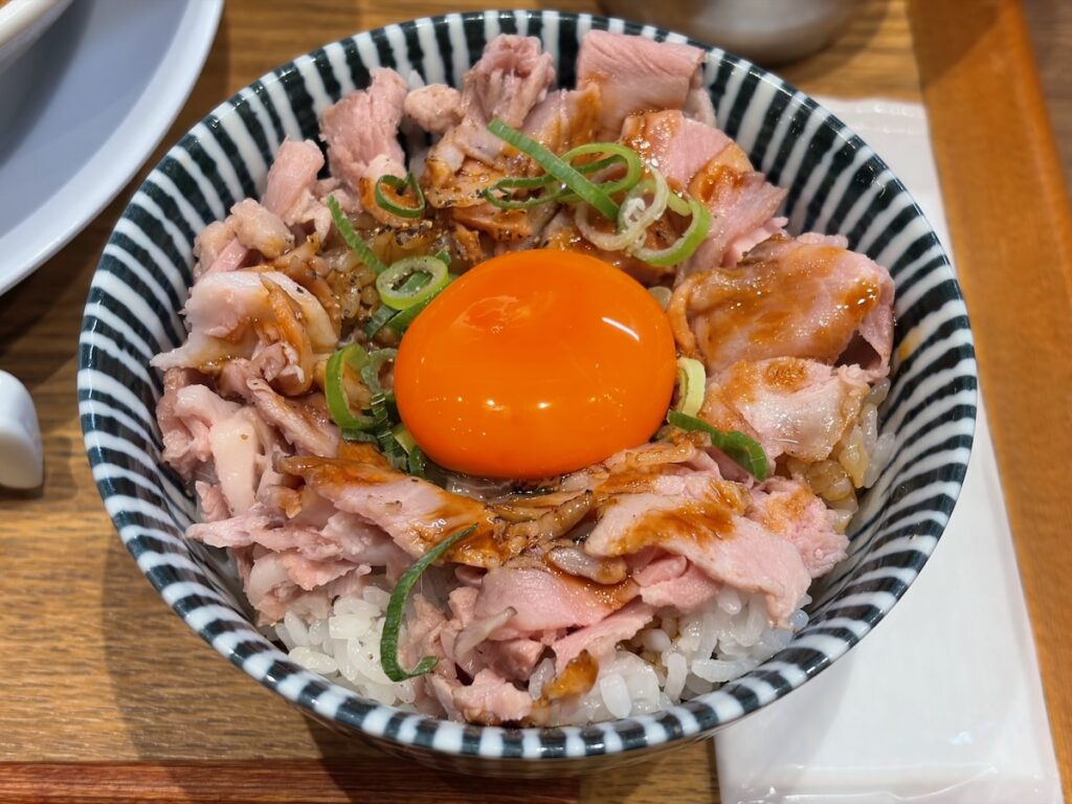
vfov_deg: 28.0
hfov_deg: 36.8
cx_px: 536
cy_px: 402
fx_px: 1610
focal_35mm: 52
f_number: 1.6
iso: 80
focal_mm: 5.96
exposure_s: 1/50
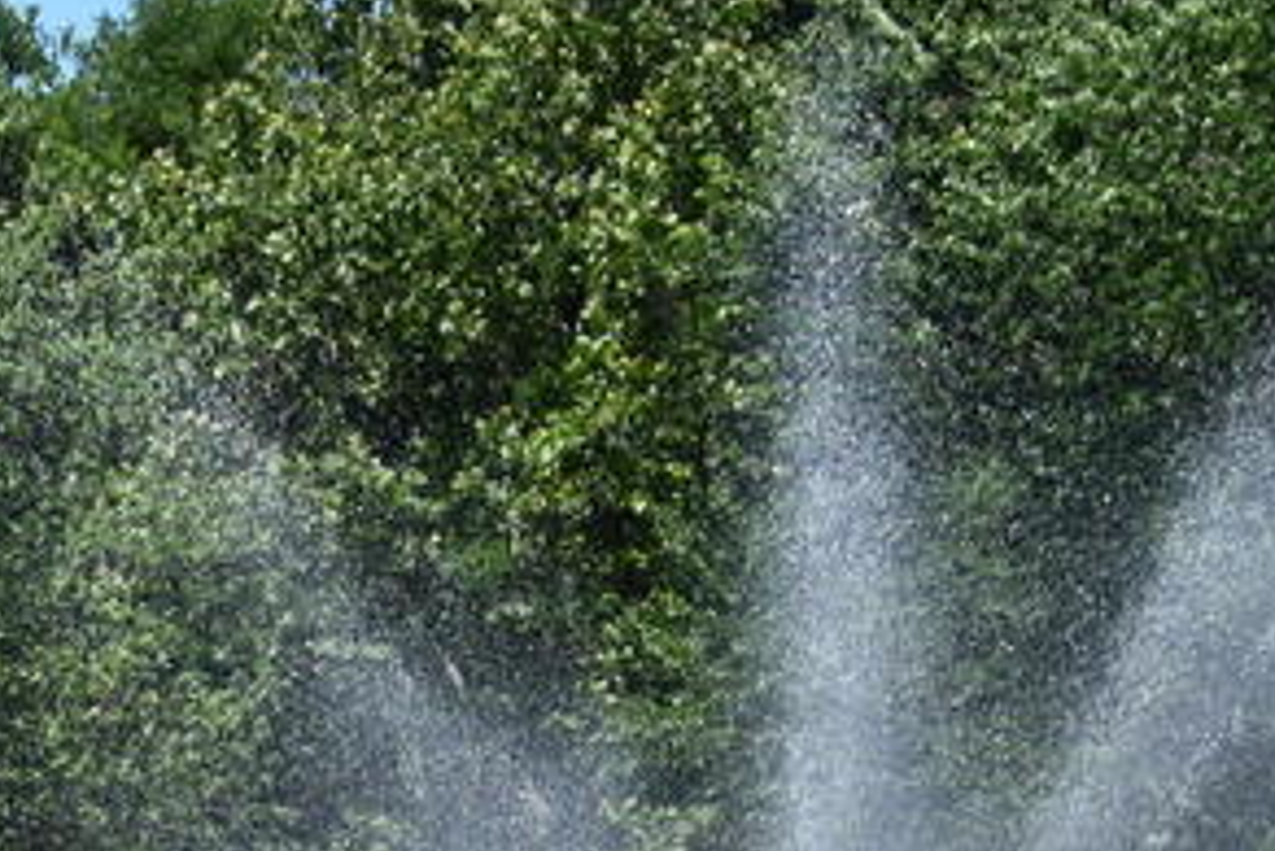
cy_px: 1414
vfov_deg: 3.7
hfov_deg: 5.5
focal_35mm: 370
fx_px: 13110
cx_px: -341
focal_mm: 60
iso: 200
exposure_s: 1/500
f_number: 8
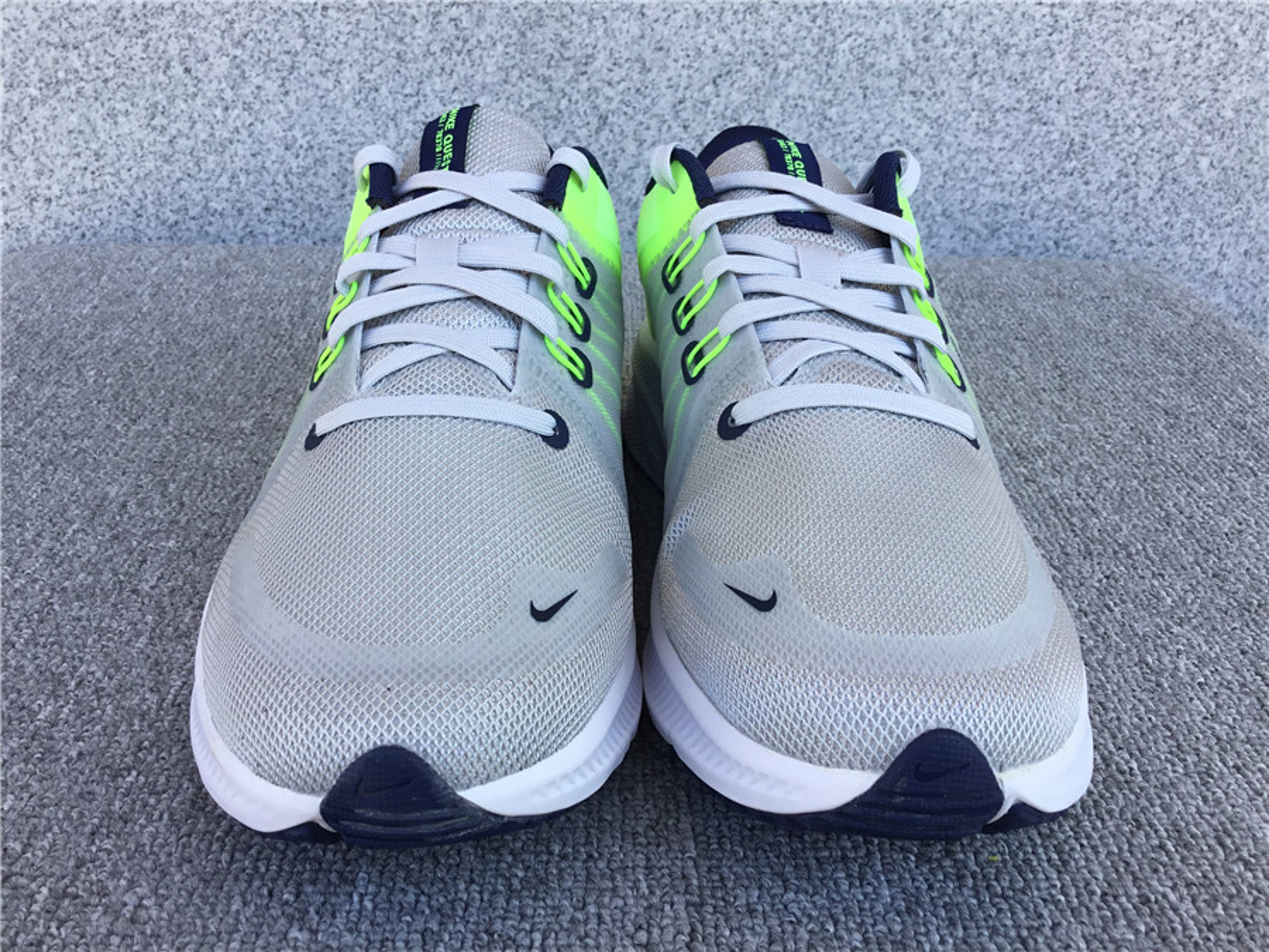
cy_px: 476
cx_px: 634
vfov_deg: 45.4
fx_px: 1136
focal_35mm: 31
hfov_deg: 58.4
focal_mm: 3.3
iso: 25
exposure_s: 1/255
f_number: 2.4
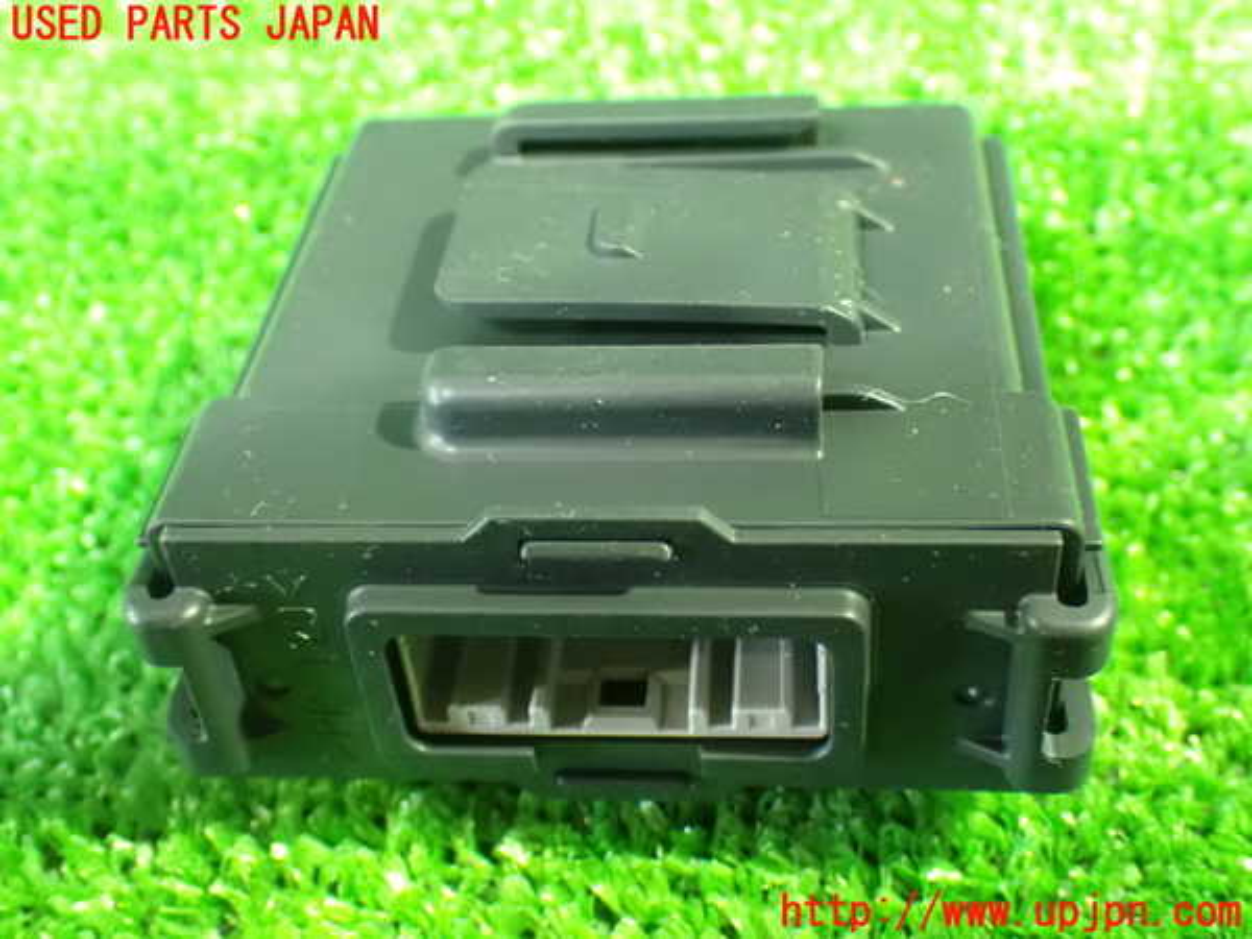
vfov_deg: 32.9
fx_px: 1591
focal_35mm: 44
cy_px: 470
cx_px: 626
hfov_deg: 42.9
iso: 1600
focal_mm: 7.84
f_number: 2.9
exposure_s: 1/13
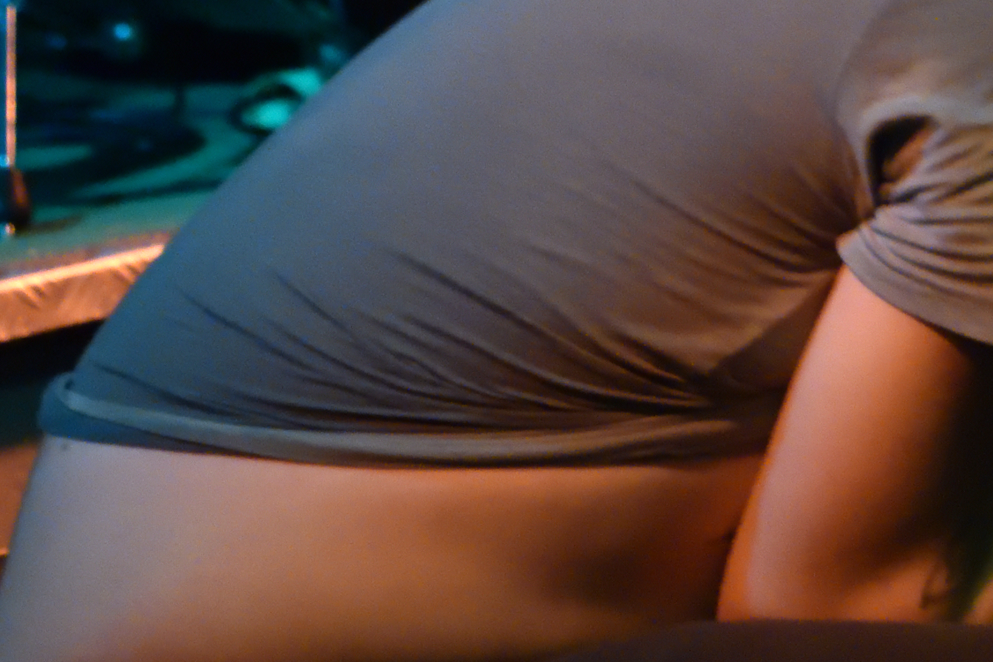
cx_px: 1067
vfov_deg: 7.5
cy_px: 514
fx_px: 5068
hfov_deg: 11.1
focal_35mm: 184
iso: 3200
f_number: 4
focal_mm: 35
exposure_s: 1/30
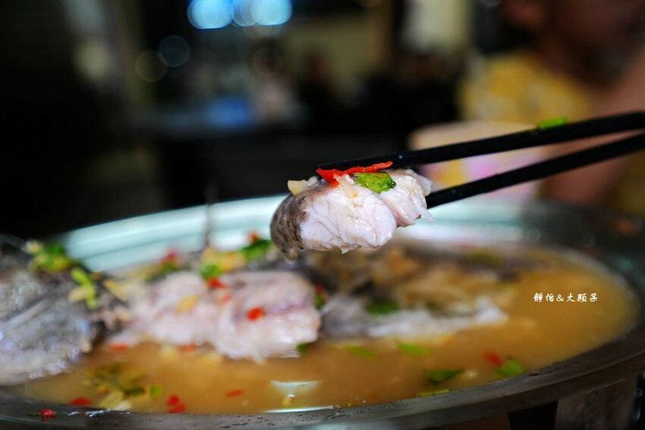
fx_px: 501
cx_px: 322
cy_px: 215
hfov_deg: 65.5
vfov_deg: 46.4
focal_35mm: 28
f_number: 3.2
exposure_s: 1/40
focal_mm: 28
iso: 160
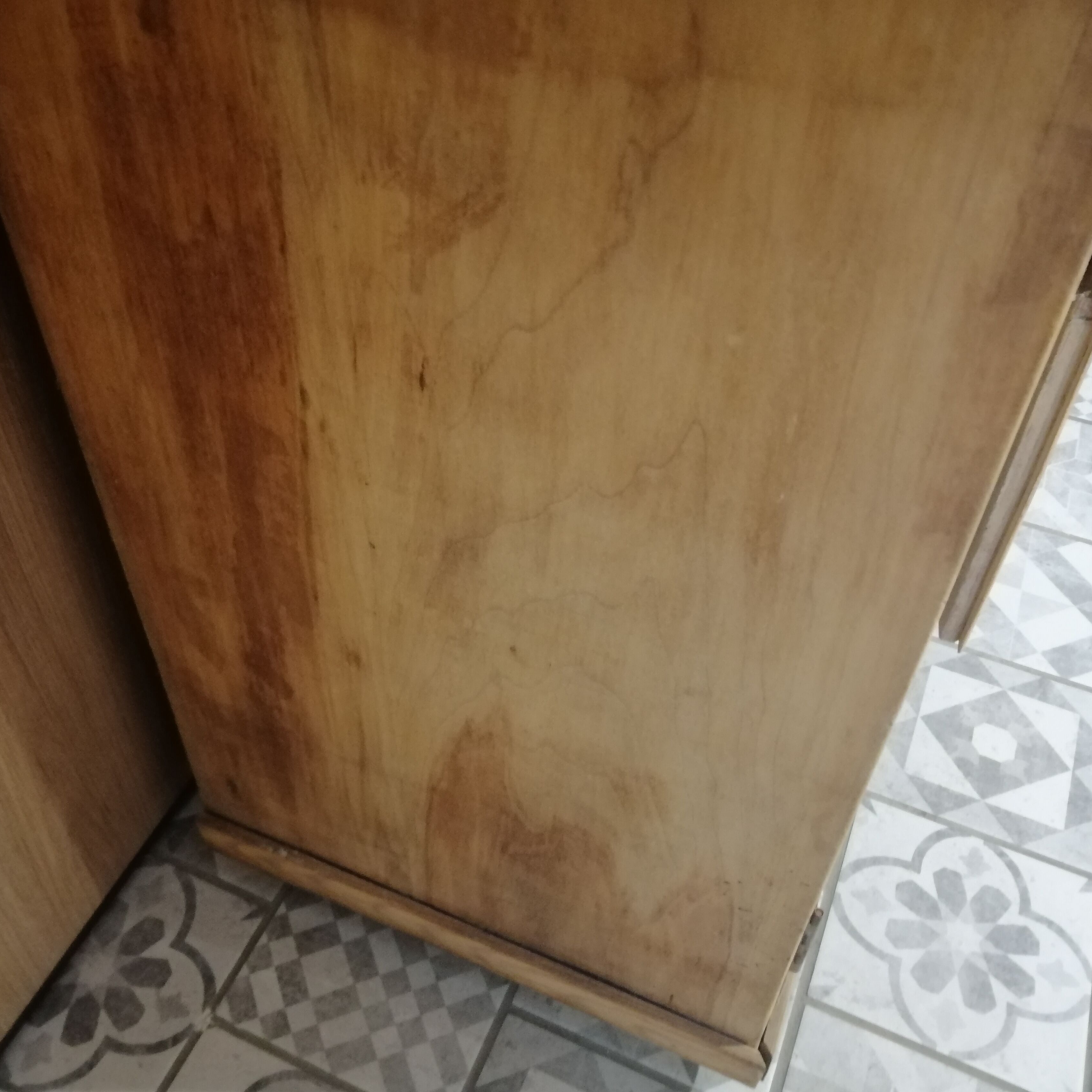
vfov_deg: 52.5
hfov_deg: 52.3
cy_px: 542
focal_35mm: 31
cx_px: 463
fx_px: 1106
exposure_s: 1/20
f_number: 1.8
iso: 1000
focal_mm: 3.95
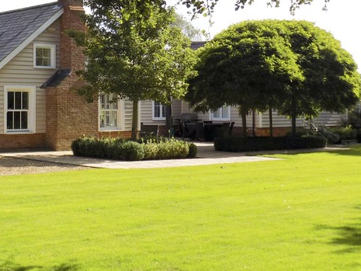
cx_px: 40
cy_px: 89
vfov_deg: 22.2
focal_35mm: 66
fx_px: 688
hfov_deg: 28.3
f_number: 3.3
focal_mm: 5.3
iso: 80
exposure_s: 1/640
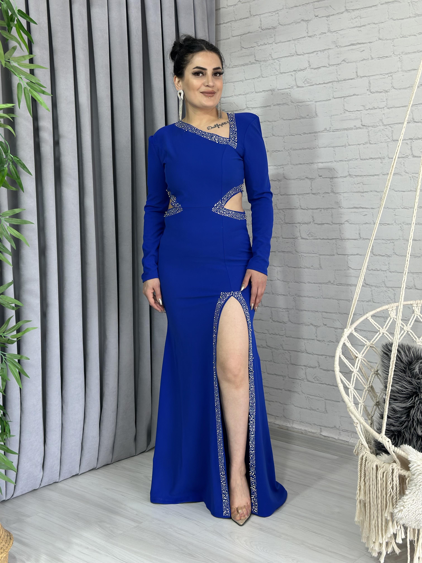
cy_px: 282
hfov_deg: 30.3
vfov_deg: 39.7
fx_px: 780
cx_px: 211
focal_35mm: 48
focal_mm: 6.86
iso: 64
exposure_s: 1/100
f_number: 1.78
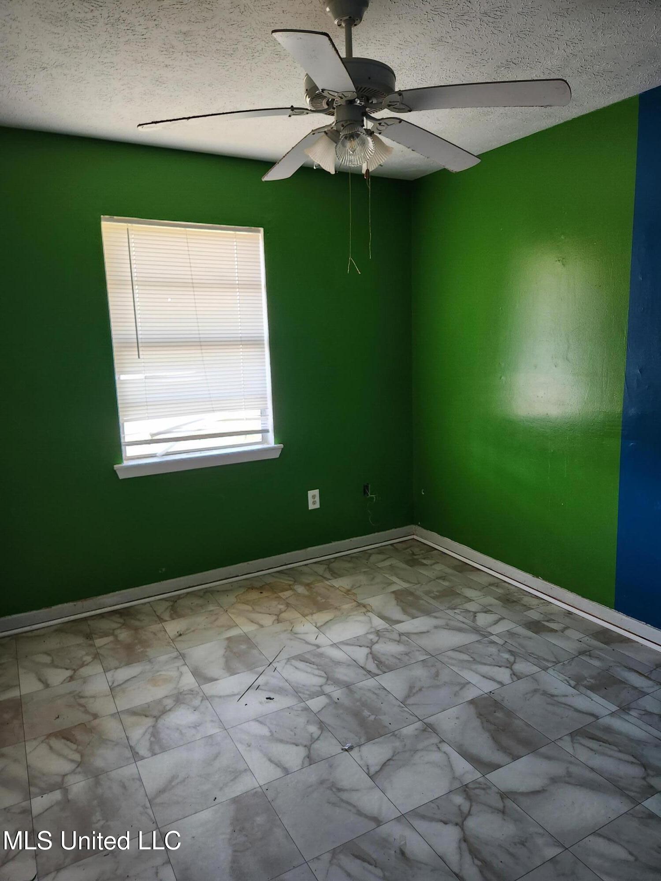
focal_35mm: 23
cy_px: 440
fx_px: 586
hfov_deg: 58.9
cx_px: 330
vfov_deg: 73.9
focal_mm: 5.4
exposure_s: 1/120
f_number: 1.8
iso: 320
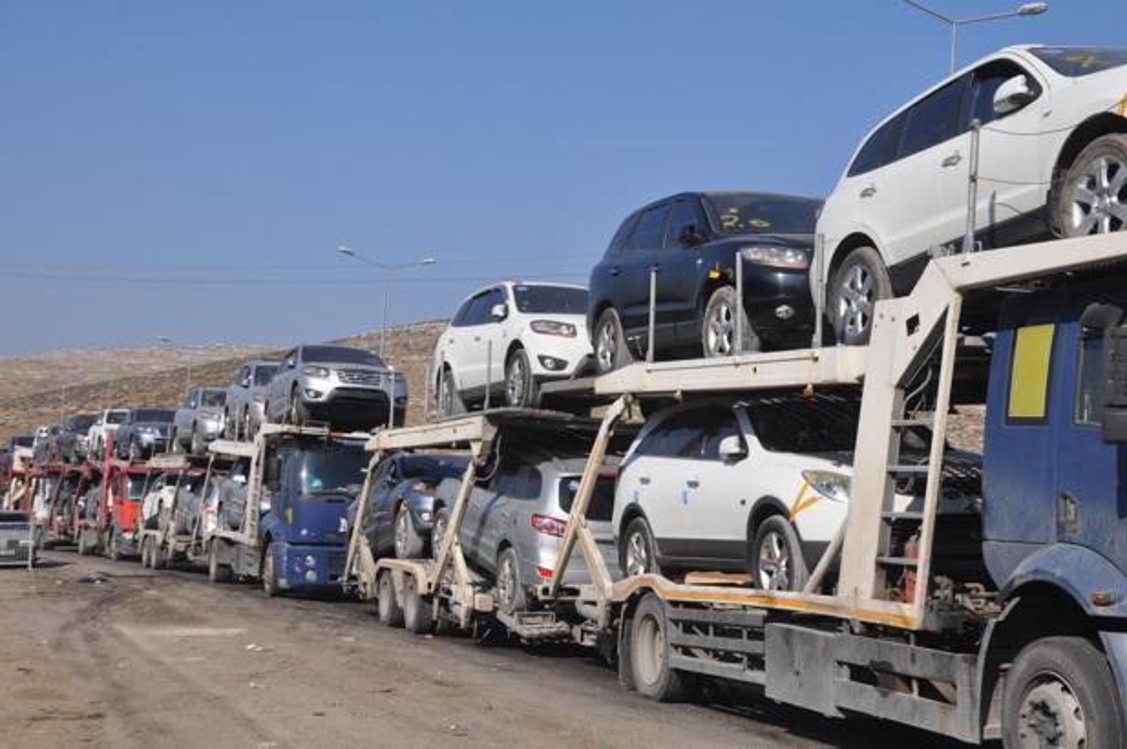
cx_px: 564
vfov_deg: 23.7
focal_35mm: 57
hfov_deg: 35.1
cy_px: 374
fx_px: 1782
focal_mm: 38
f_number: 13
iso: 400
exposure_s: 1/640
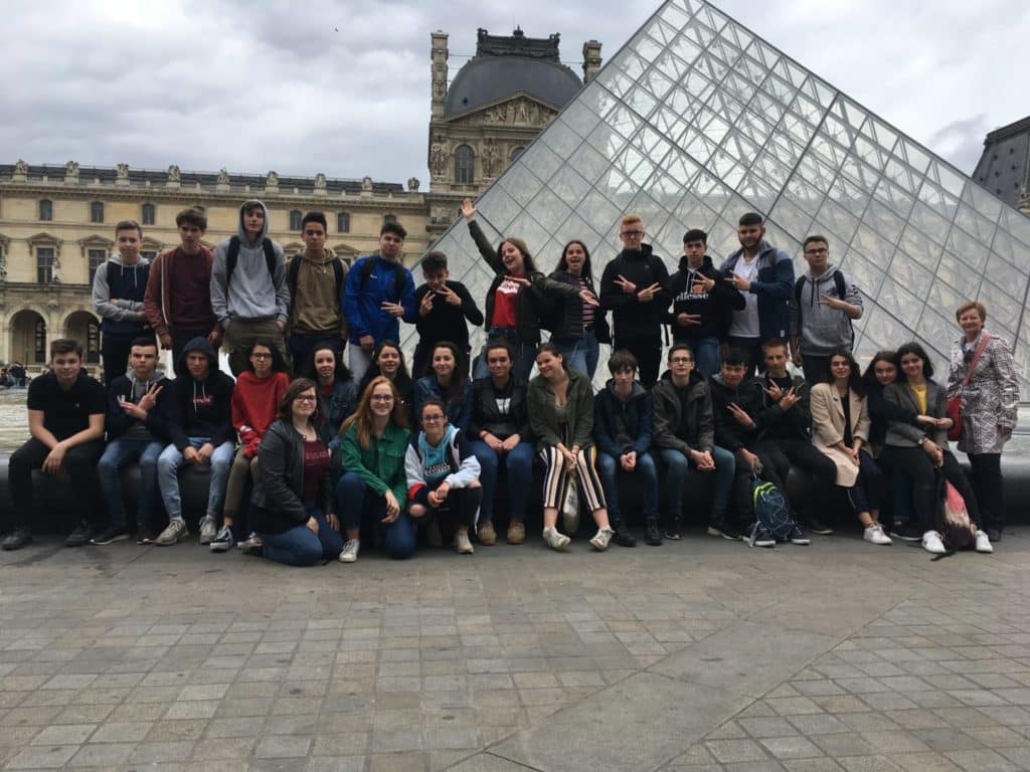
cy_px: 386
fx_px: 863
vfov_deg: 48.2
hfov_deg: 61.7
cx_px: 515
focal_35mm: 29
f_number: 2.2
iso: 25
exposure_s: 1/793
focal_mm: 4.15
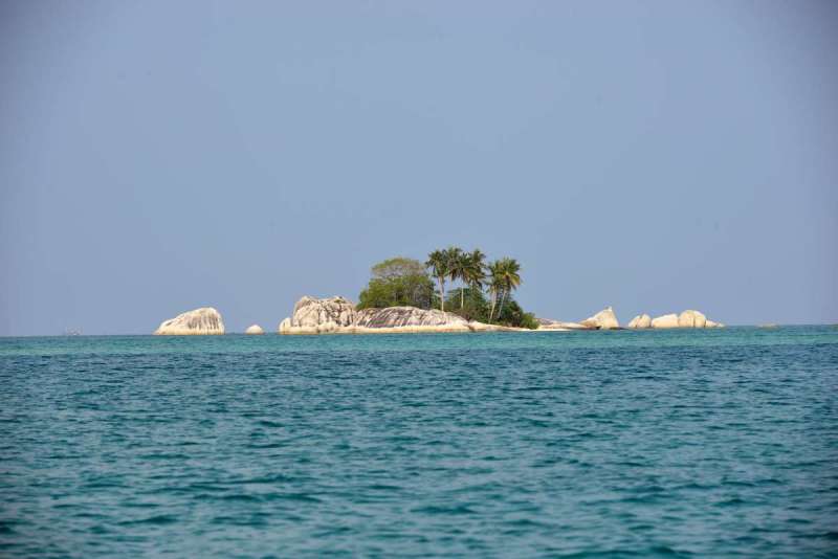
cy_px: 280
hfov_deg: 10.3
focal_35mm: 200
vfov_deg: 6.9
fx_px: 4657
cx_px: 419
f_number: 9
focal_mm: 200
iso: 100
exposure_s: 1/320
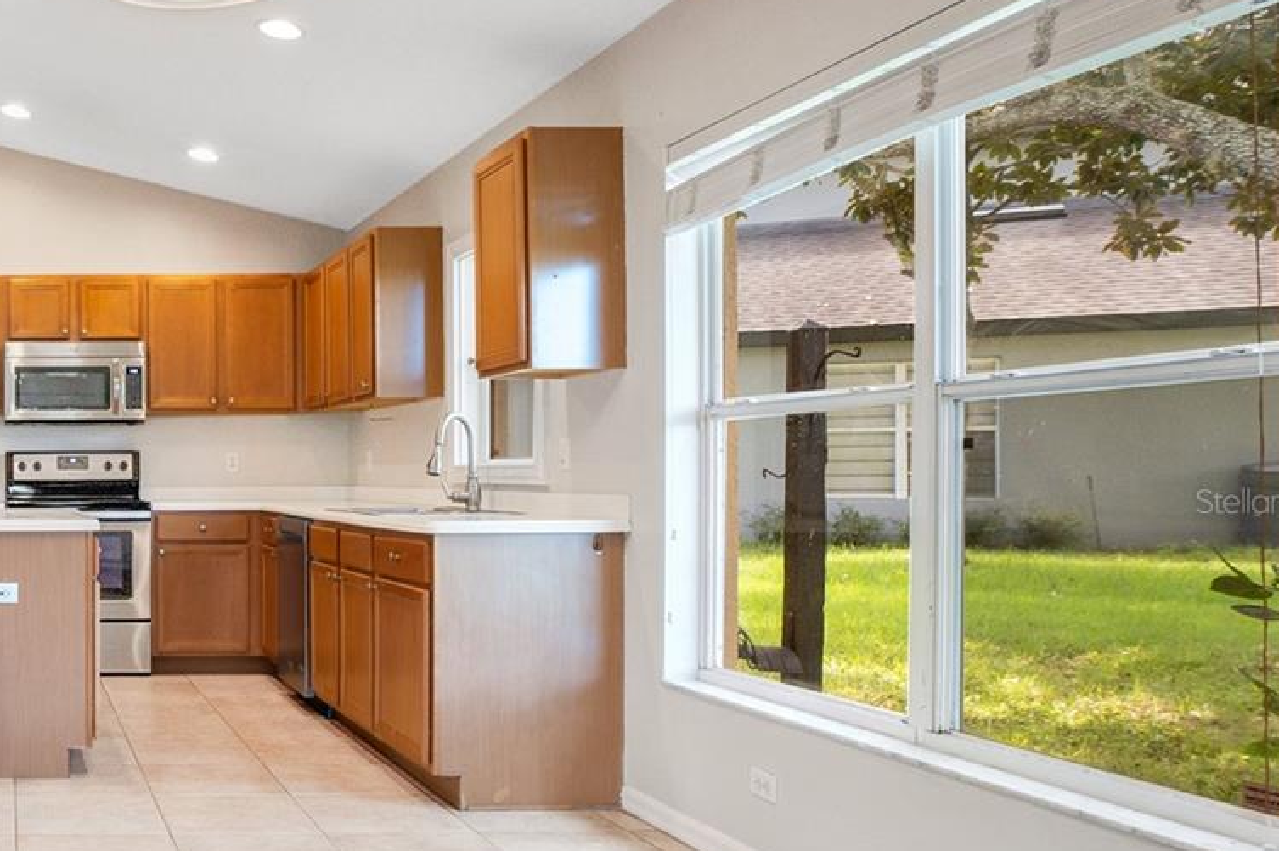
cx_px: -12
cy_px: 500
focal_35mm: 34
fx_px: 1207
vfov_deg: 38.7
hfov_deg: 46.4
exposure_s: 1/40
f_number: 7.1
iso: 800
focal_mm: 16
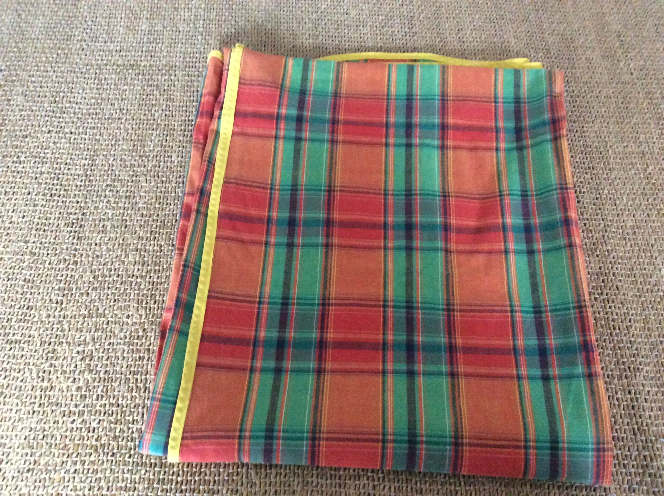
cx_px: 332
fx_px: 613
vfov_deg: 44.1
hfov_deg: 56.9
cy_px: 248
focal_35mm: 32
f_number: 2.4
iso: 500
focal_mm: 3.3
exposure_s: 1/17
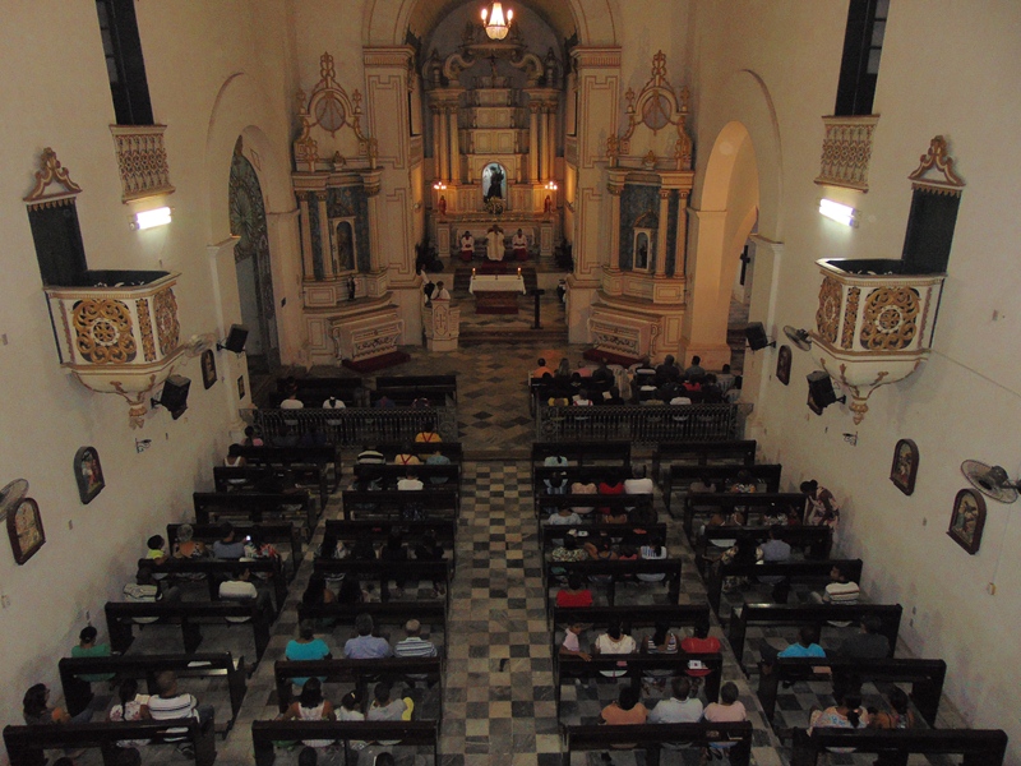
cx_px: 510
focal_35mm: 25
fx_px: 737
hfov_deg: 69.4
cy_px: 383
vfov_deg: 54.9
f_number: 3
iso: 200
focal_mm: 4.5
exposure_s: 1/30
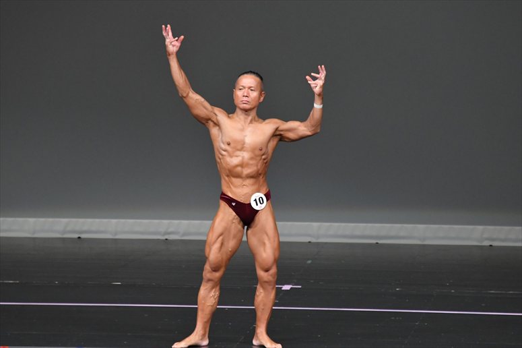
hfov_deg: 6.0
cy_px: 174
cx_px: 261
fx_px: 5000
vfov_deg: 4.0
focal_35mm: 345
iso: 4000
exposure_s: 1/400
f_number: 5.6
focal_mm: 230
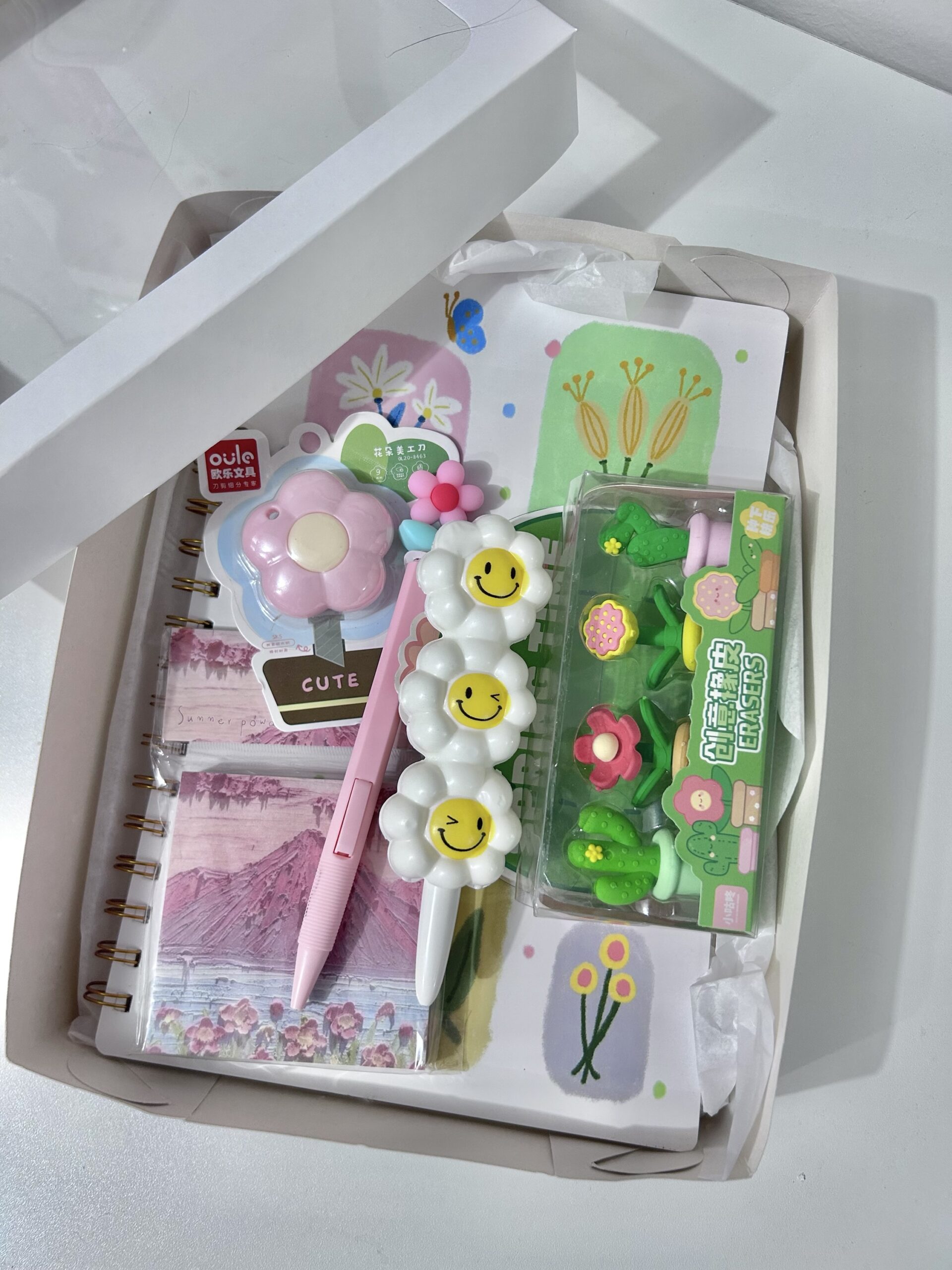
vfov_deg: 67.3
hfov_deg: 53.1
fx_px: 953
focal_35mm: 26
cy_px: 635
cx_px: 476
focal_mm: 5.7
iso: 125
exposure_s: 1/60
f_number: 1.5
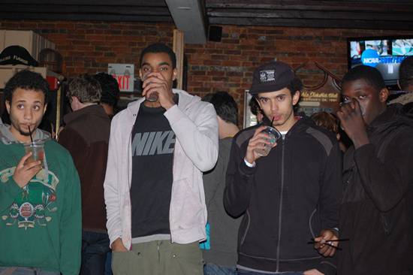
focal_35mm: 82
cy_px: 138
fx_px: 946
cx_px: 206
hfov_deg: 24.6
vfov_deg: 16.5
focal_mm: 55
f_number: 4
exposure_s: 1/60
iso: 800
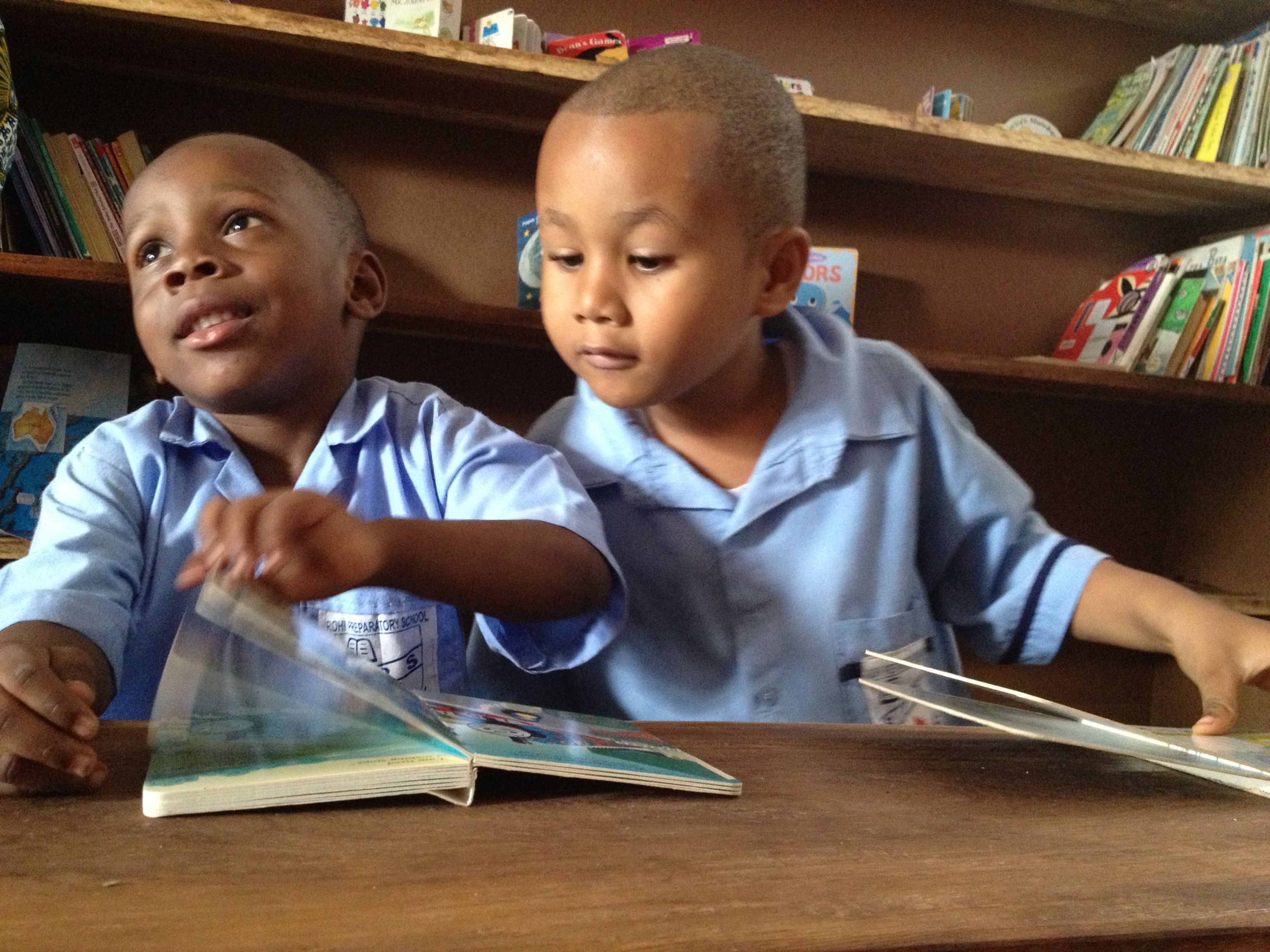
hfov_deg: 52.6
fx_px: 1284
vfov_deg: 40.7
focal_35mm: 35
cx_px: 635
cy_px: 476
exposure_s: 1/17
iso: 400
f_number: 2.4
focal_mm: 4.28
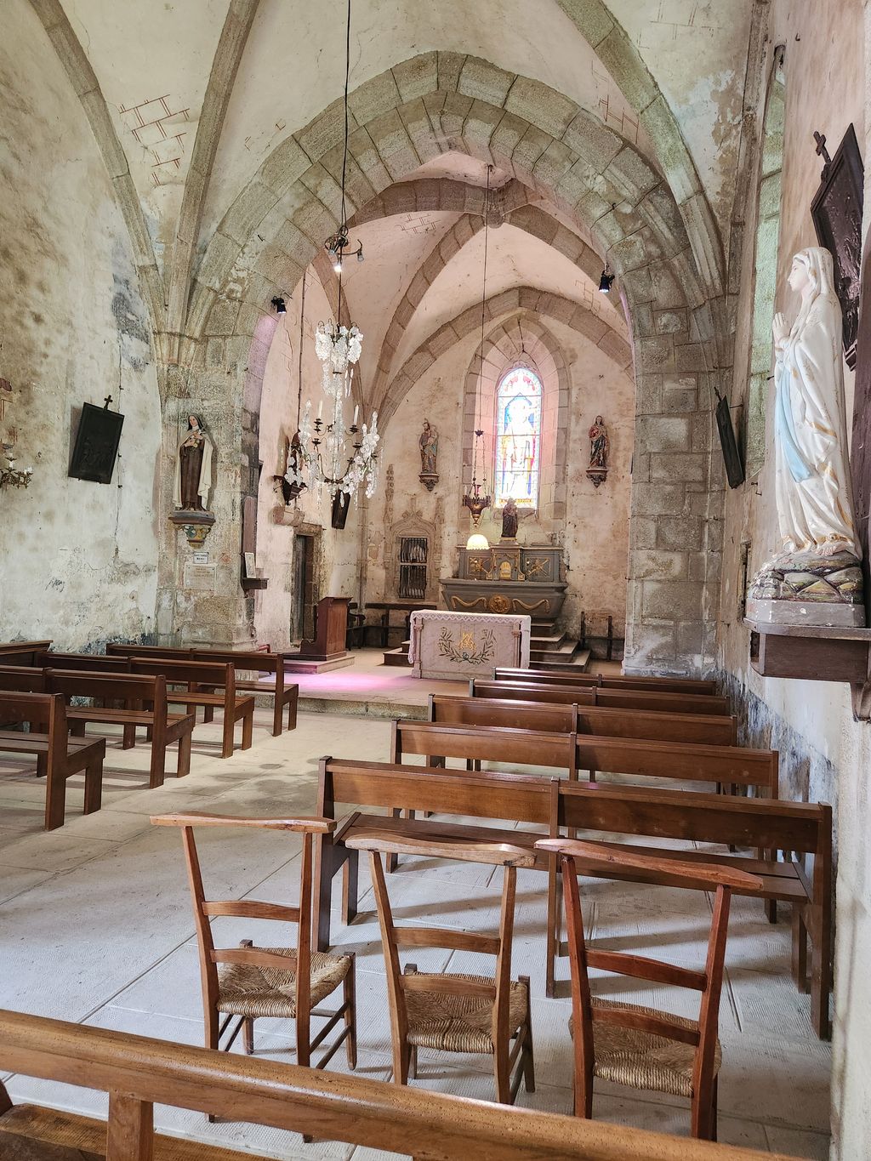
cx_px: 436
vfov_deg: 73.9
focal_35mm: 23
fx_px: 772
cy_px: 580
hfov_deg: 58.9
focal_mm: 5.4
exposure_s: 1/60
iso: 640
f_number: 1.8
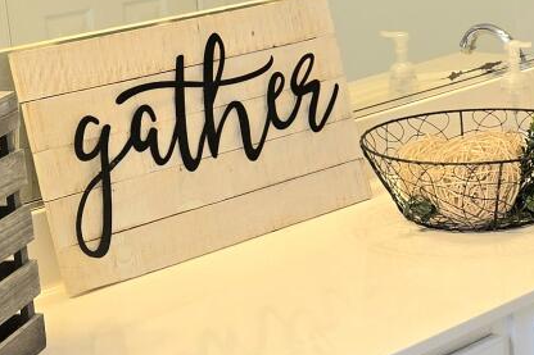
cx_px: 406
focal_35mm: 115
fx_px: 1705
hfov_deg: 17.7
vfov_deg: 11.9
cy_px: 224
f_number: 1.8
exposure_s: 1/120
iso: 64
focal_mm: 5.4
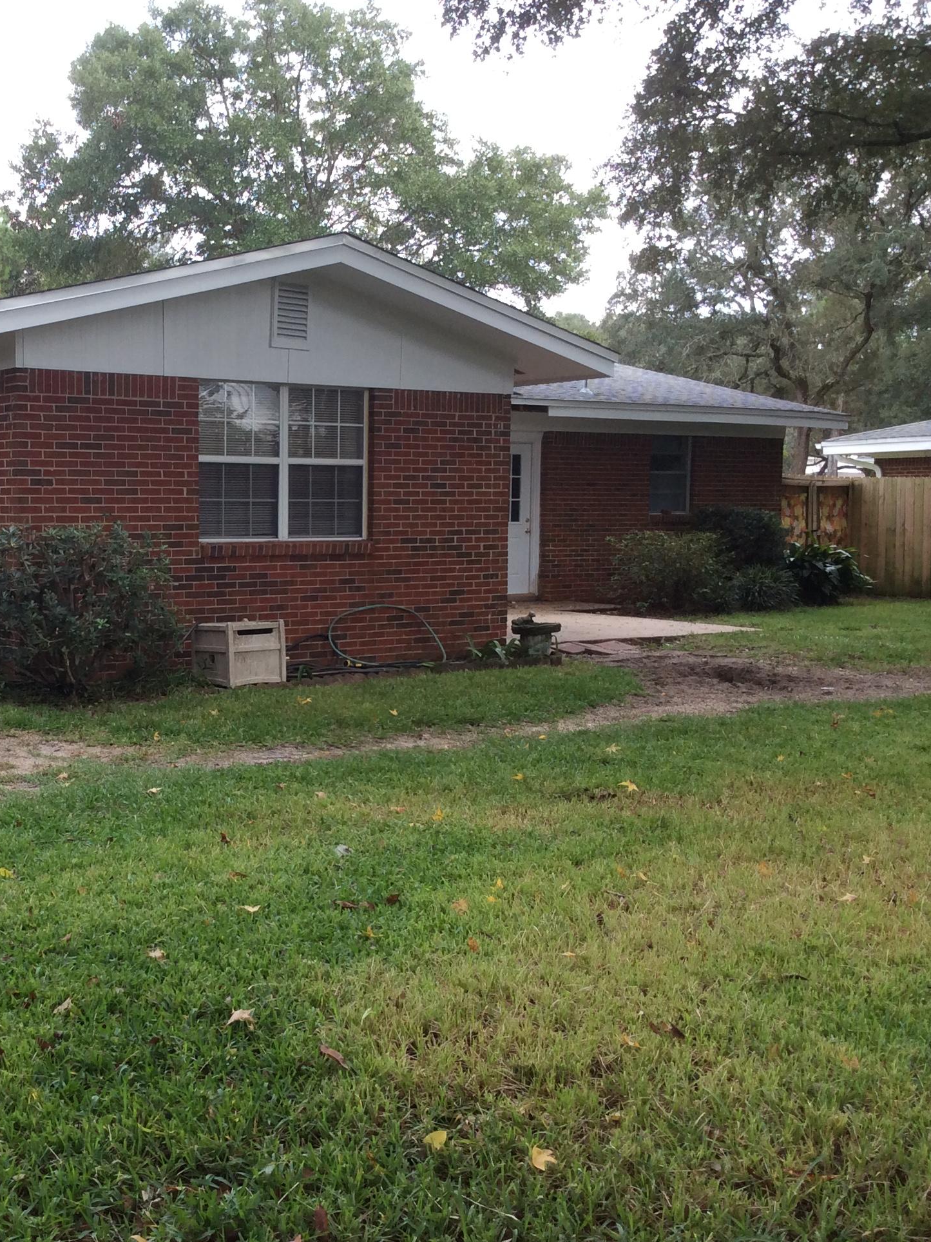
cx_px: 168
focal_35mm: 43
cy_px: 622
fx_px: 1542
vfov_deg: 43.8
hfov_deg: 32.5
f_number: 2.4
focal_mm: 3.3
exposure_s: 1/161
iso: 32
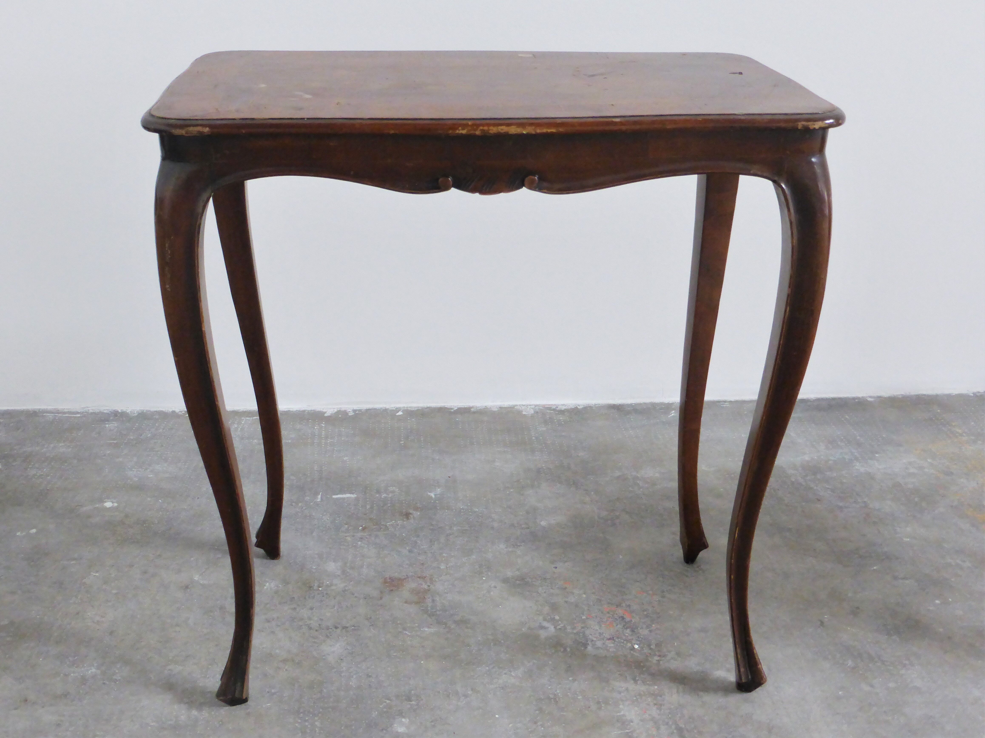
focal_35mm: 40
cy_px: 369
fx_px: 1138
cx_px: 492
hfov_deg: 46.8
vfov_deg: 36.0
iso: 400
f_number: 3.9
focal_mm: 6.9
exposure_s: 1/30
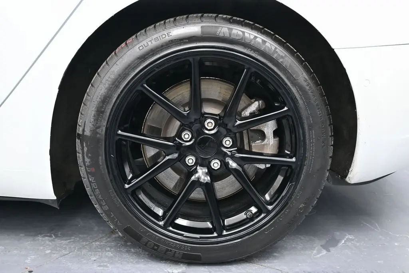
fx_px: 426
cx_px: 204
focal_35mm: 38
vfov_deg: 35.5
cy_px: 136
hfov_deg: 51.3
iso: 900
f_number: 4.2
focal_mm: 25
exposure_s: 1/125
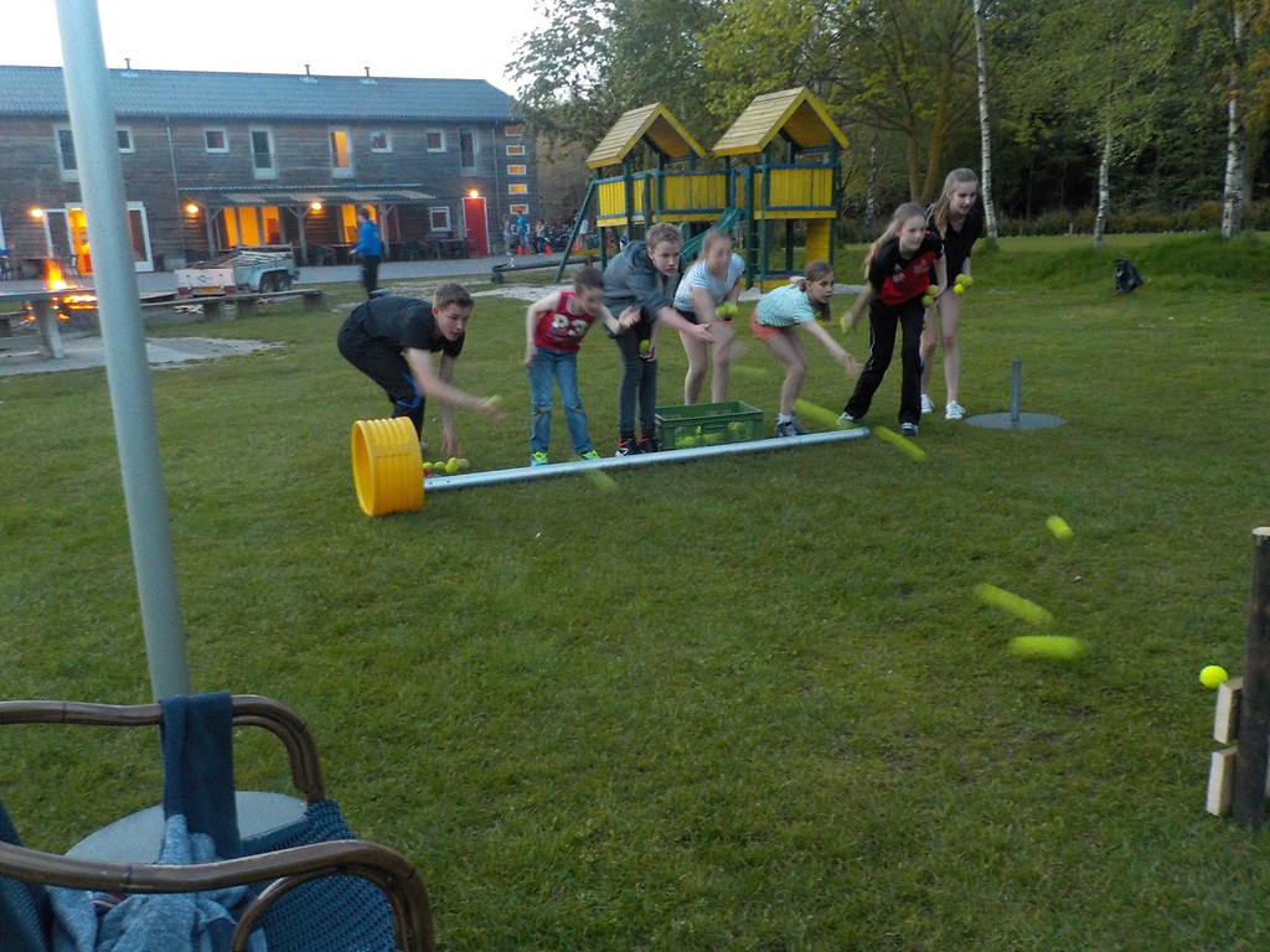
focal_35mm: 30
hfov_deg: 60.0
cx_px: 635
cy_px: 476
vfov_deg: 46.8
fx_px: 1101
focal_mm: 4.1
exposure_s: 1/15
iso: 400
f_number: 3.3
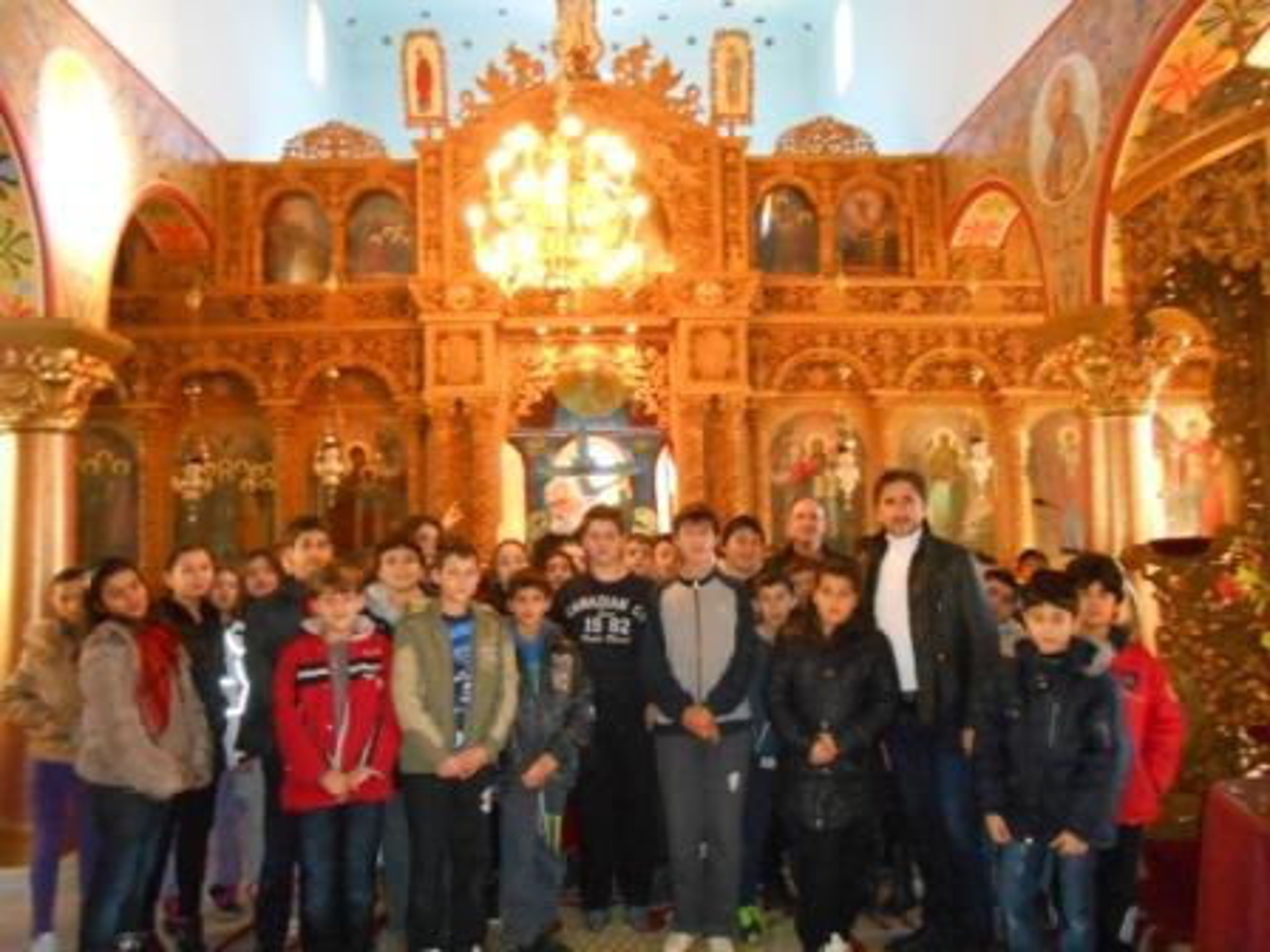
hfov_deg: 67.3
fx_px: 954
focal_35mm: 26
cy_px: 476
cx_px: 635
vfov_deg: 53.1
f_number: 3.5
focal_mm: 4.6
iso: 640
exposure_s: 1/25
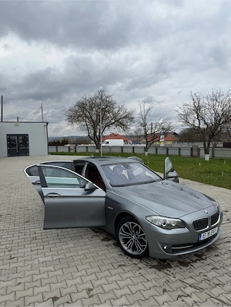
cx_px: 116
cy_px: 154
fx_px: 214
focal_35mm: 24
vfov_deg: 71.6
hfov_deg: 56.8
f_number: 1.78
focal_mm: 6.76
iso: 80
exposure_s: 1/4673
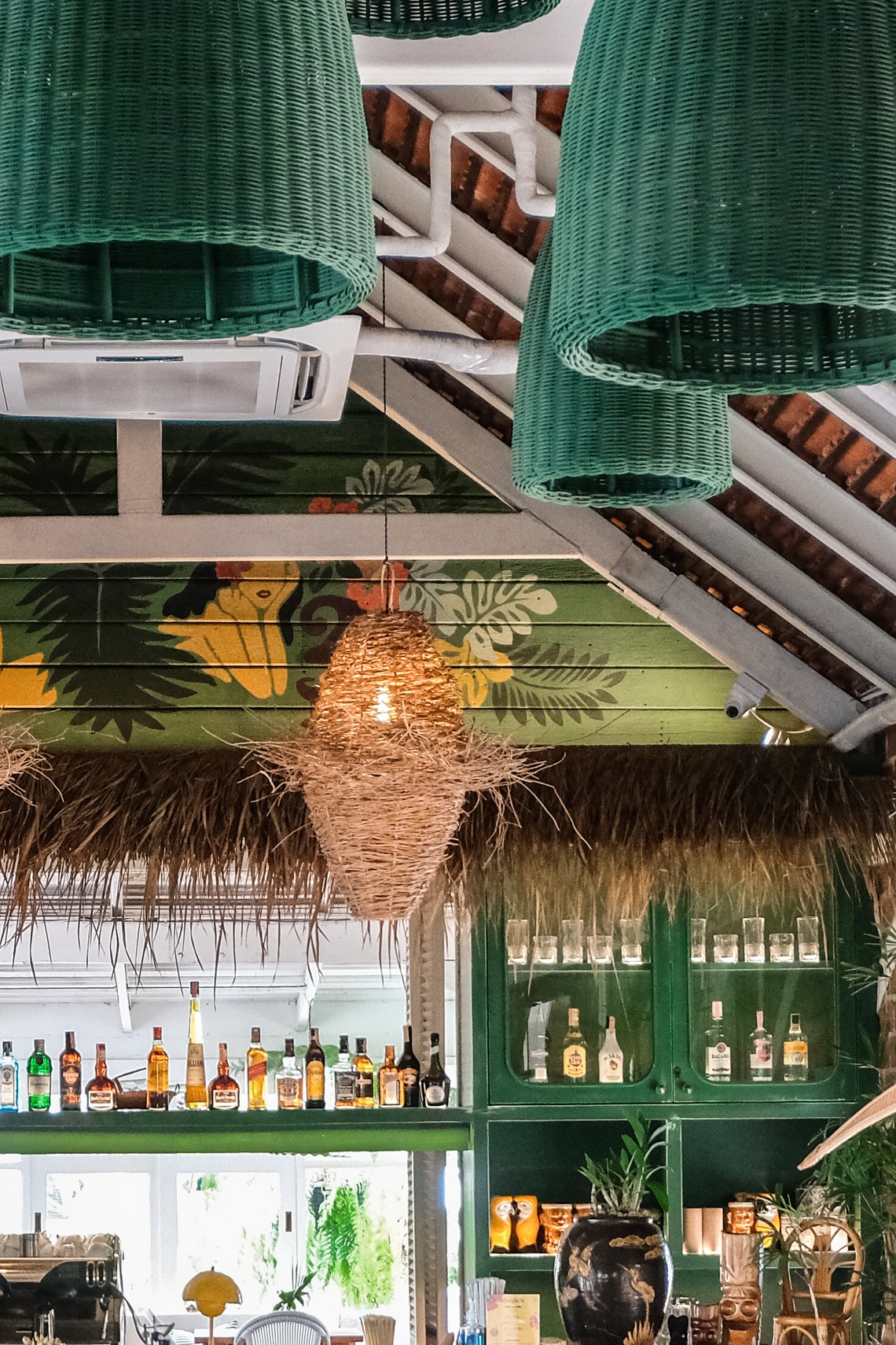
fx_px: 3621
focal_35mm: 97
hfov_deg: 14.0
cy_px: 1051
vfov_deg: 20.8
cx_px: 171
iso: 2000
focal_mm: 24
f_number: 4
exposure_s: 1/40
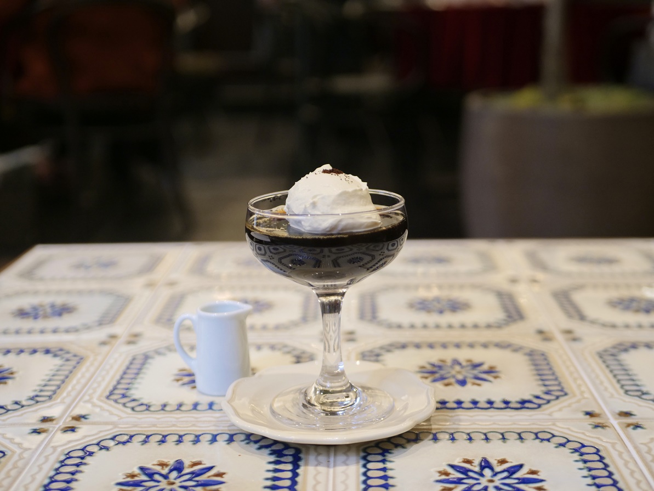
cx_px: 327
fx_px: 945
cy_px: 246
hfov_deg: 38.2
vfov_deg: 29.1
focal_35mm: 50
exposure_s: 1/160
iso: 800
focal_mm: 25
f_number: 2.2
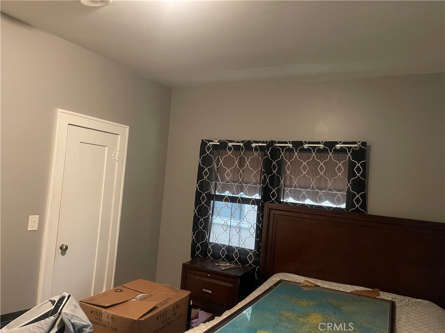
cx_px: 222
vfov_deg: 54.9
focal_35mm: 25
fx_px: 321
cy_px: 166
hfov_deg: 69.4
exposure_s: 1/30
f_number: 1.6
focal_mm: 5.1
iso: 640
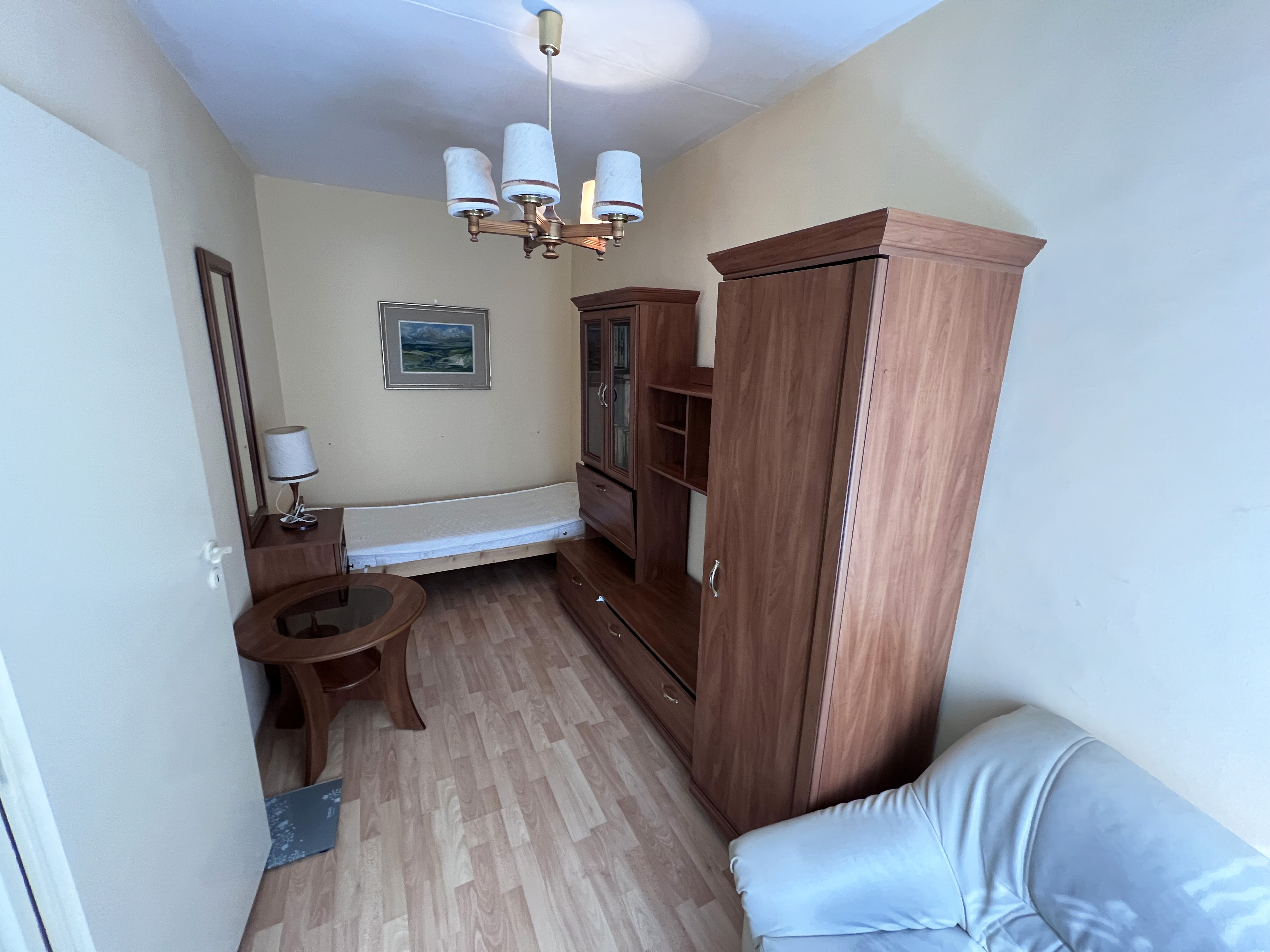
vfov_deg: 89.9
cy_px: 476
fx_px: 477
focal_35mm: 13
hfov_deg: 106.2
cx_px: 635
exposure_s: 1/50
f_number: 1.8
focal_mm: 1.57
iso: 250
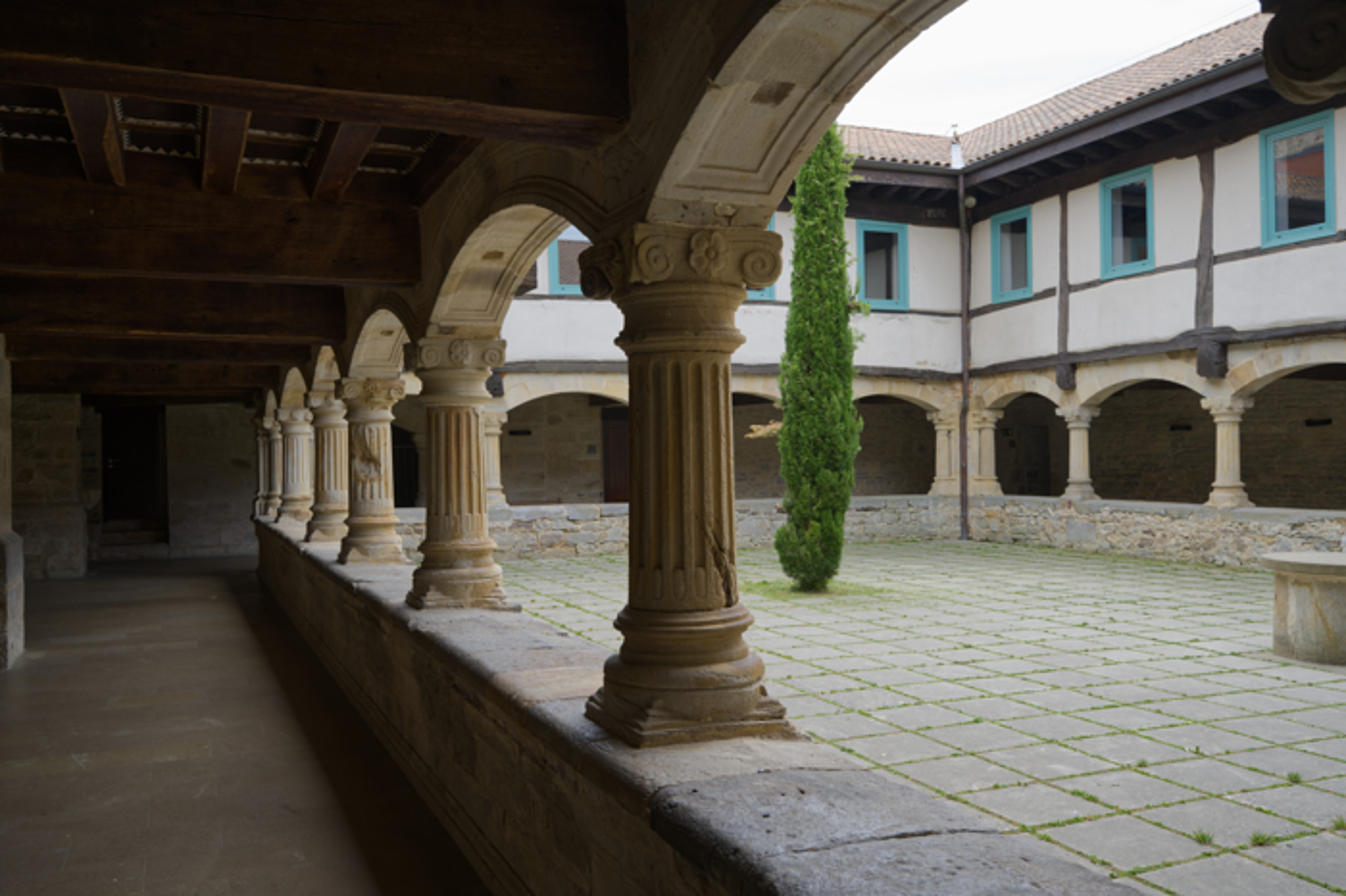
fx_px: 1121
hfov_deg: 62.0
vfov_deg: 43.6
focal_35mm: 30
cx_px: 673
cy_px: 448
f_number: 7.1
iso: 100
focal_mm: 30
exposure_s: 1/60
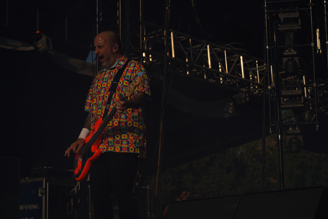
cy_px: 110
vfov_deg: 13.2
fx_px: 947
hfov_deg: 19.6
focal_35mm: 104
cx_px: 164
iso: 100
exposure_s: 1/1600
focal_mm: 104
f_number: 8
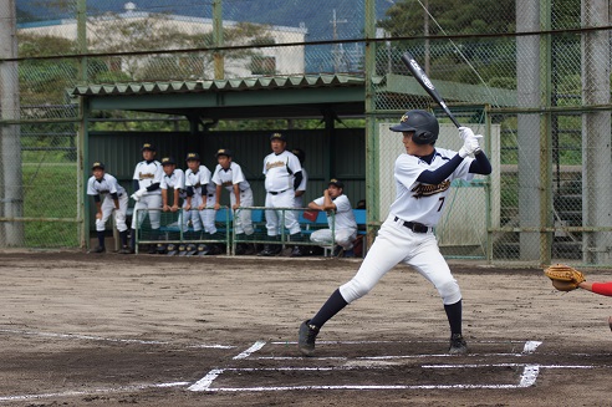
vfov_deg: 9.1
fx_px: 2547
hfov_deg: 13.7
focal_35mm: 150
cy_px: 204
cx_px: 306
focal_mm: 100
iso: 100
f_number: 6.3
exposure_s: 1/250
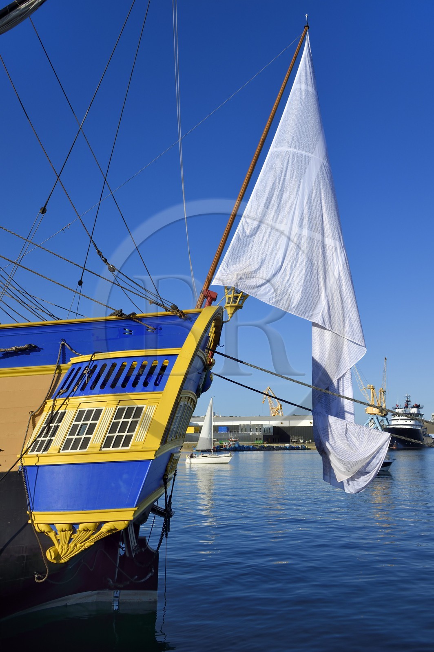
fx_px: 562
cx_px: 217
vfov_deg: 60.3
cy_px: 326
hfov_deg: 42.3
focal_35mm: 31
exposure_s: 1/250
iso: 200
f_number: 16
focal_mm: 31
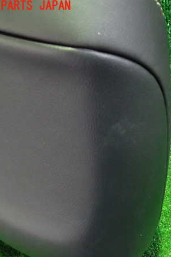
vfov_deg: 46.4
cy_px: 128
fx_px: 299
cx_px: 139
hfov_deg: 31.0
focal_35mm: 42
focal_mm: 5.4
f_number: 2.3
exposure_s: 1/15
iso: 800
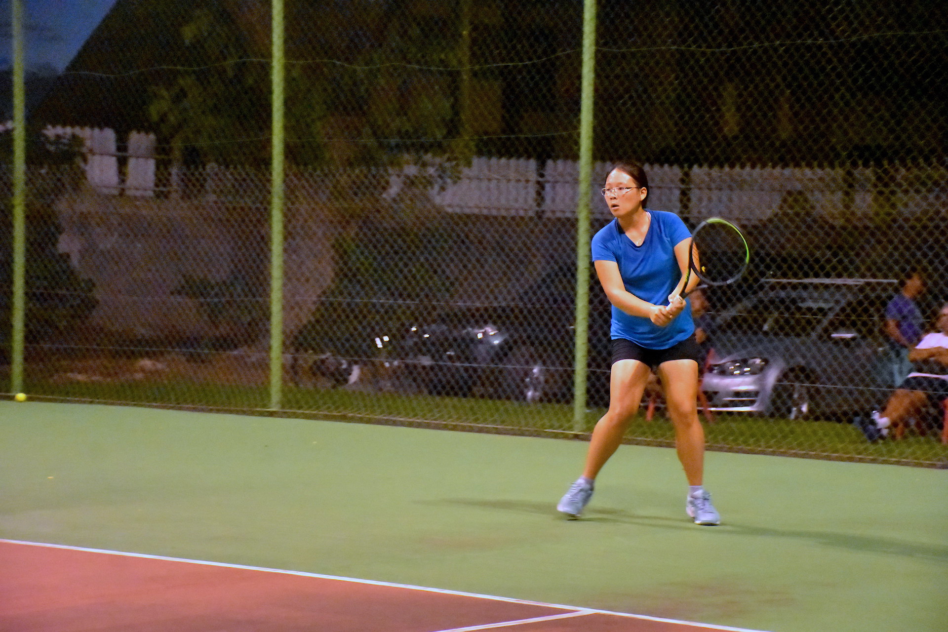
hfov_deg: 19.5
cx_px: 474
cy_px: 316
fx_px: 2765
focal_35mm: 105
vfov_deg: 13.0
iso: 20000
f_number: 5
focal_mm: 70
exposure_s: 1/125
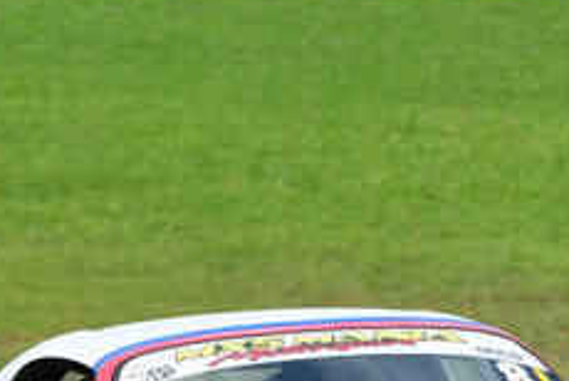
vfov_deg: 1.3
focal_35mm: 1042
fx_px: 16490
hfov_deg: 2.0
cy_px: 468
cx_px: 480
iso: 640
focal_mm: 200
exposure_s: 1/640
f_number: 11
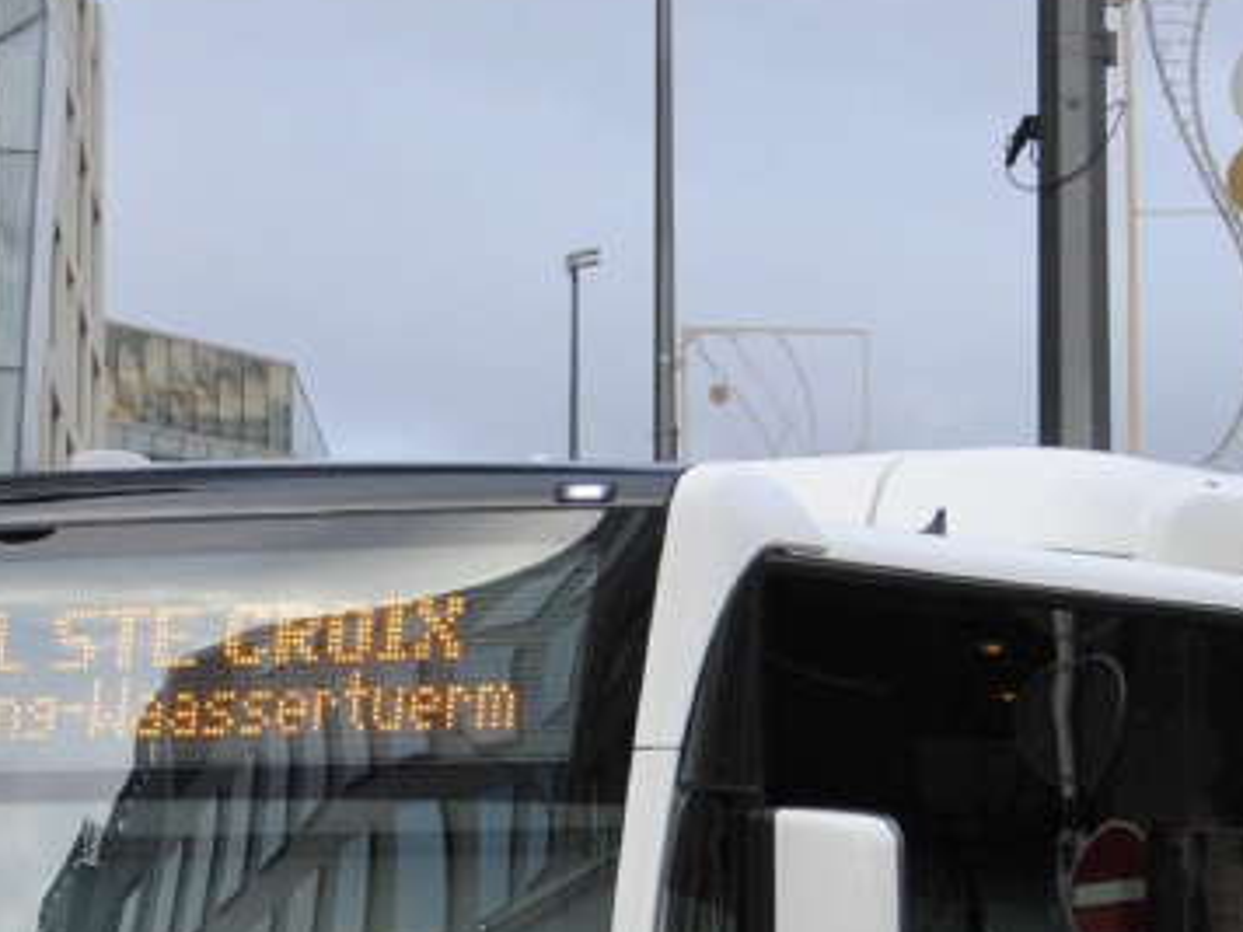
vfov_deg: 7.0
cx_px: 800
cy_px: 1019
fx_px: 7577
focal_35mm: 211
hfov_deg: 9.4
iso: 500
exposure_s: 1/500
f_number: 4.5
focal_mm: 40
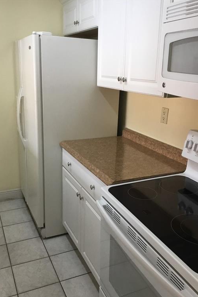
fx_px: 272
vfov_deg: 57.2
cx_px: 97
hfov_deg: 40.0
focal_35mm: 33
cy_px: 150
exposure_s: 1/30
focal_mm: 3.3
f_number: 2.4
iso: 64
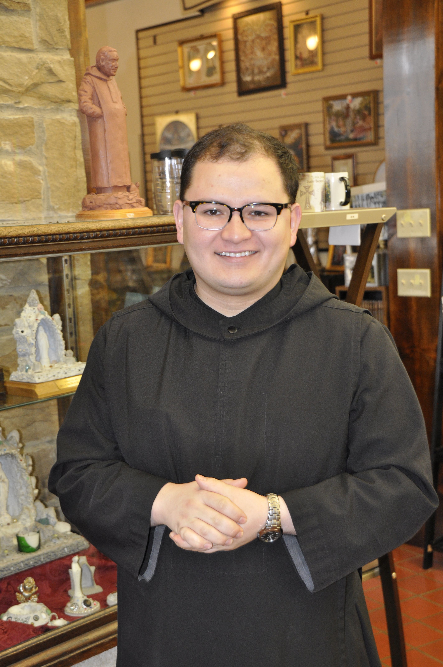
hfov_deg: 23.7
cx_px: 222
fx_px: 1055
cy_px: 334
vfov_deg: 35.1
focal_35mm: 57
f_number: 4.2
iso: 800
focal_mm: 38
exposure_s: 1/60
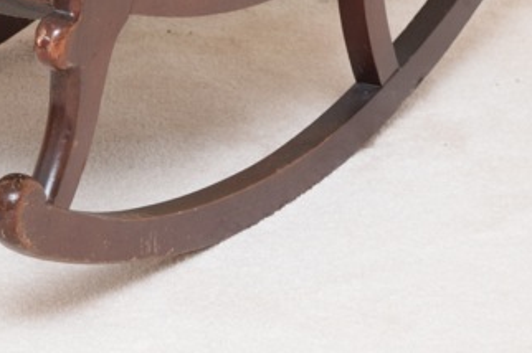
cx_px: 13
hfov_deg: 8.0
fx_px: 3787
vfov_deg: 5.3
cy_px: -153
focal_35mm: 257
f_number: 5.6
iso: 800
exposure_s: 1/60
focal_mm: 55
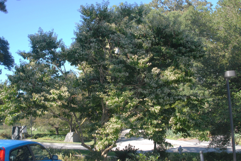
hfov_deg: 46.4
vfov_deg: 32.0
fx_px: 281
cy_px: 80
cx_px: 120
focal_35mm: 42
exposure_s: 1/180
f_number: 7.1
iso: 400
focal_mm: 28
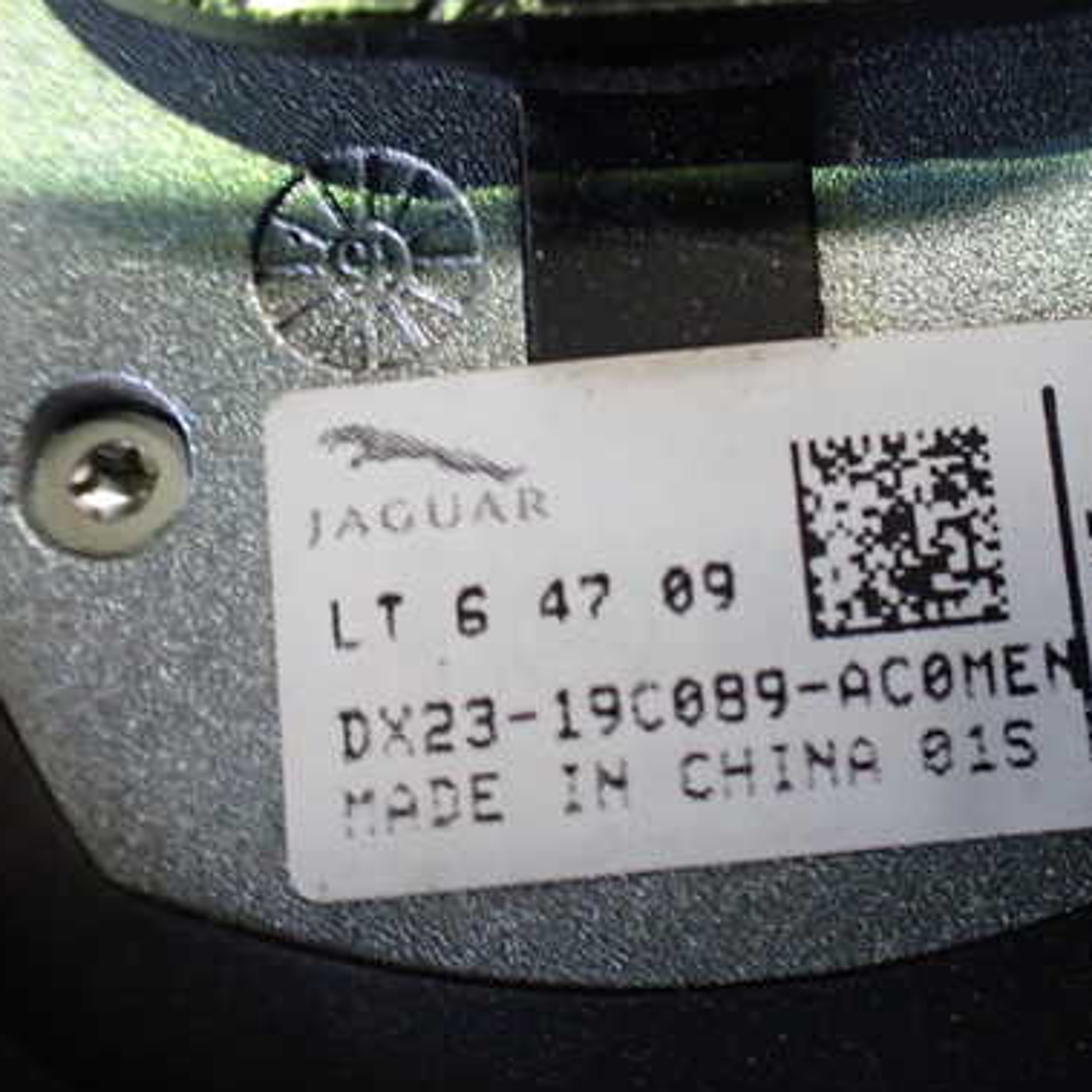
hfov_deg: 39.6
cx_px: 709
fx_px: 1499
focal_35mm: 42
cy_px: 530
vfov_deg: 40.0
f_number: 2.3
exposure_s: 1/50
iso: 800
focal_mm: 5.4
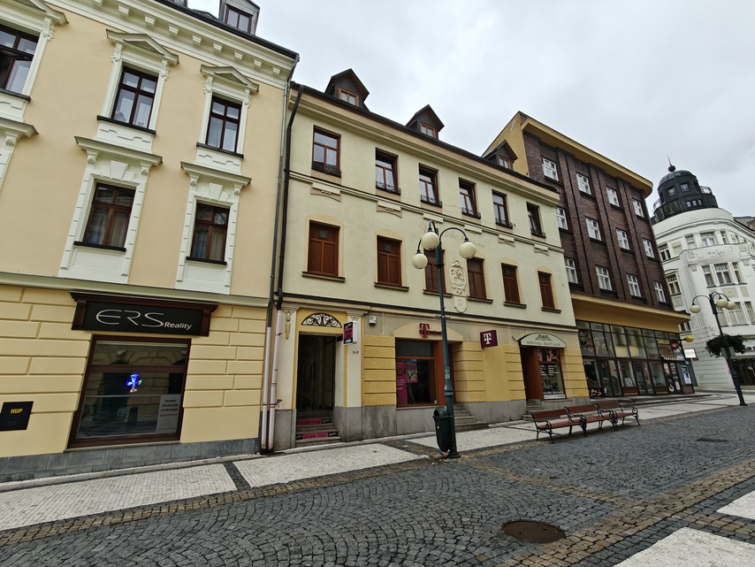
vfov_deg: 78.1
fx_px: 349
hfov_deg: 94.5
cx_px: 378
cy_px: 284
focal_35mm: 16
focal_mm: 1.68
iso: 50
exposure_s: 1/101
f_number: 2.2
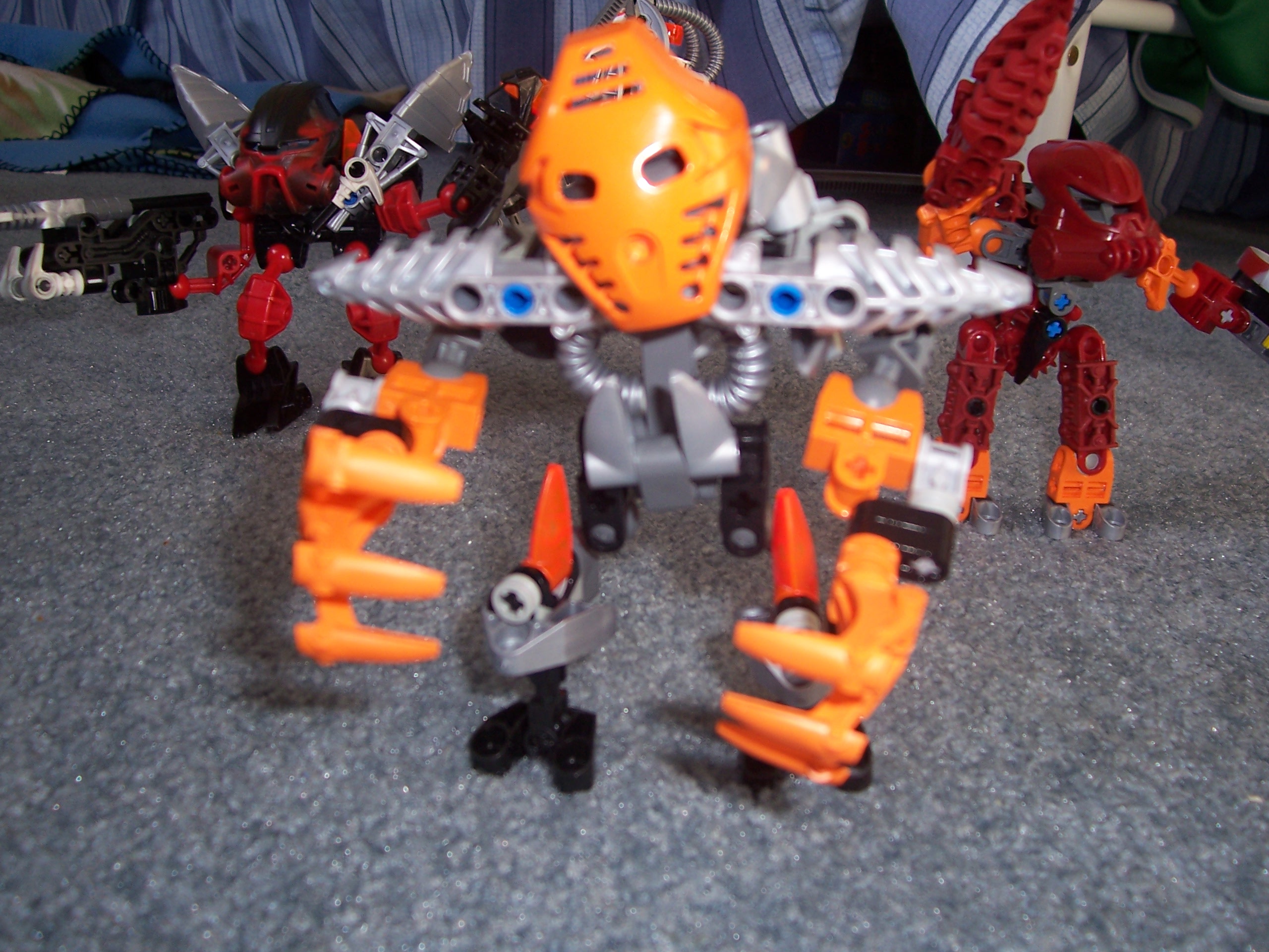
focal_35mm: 34
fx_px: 1246
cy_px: 476
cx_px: 634
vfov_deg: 41.8
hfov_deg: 54.0
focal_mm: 5.6
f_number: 2.7
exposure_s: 1/60
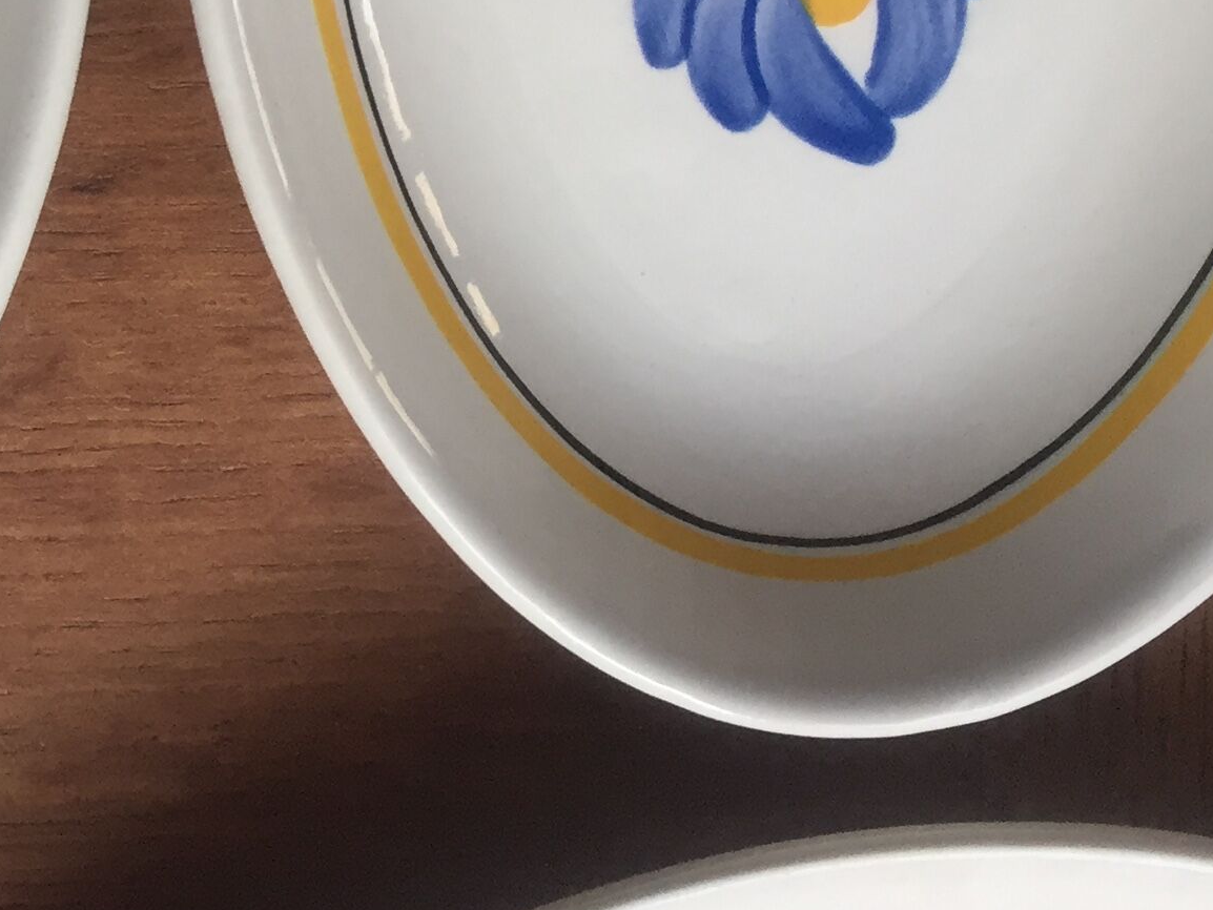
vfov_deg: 17.2
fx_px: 2874
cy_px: -165
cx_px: 79
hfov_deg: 23.1
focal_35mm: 82
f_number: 2.2
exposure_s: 1/33
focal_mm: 4.15
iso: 32
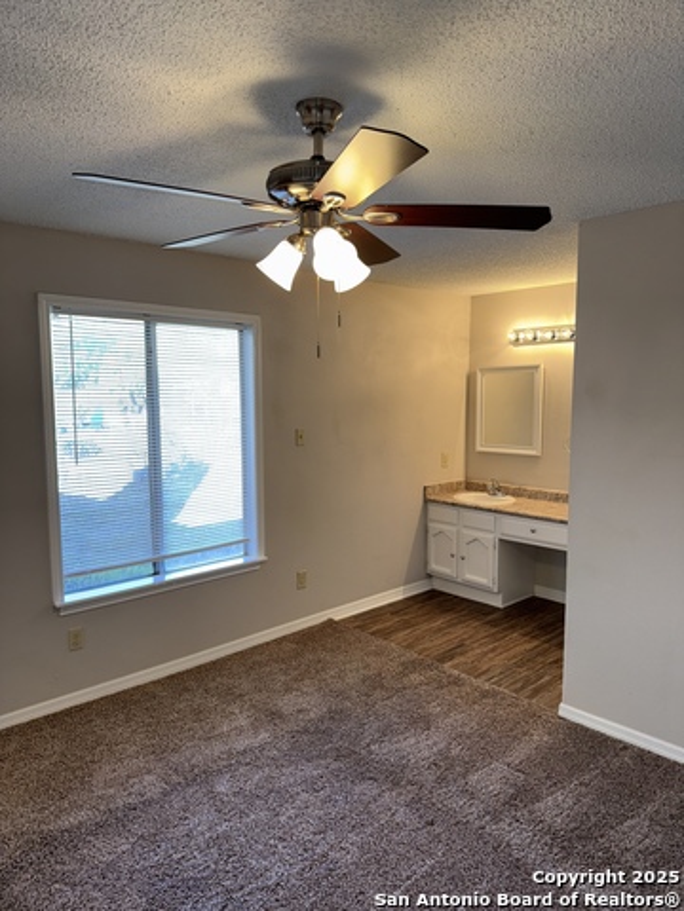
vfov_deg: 71.6
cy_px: 456
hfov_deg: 56.8
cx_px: 342
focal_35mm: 24
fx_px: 632
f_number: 1.78
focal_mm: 6.76
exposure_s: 1/50
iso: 50
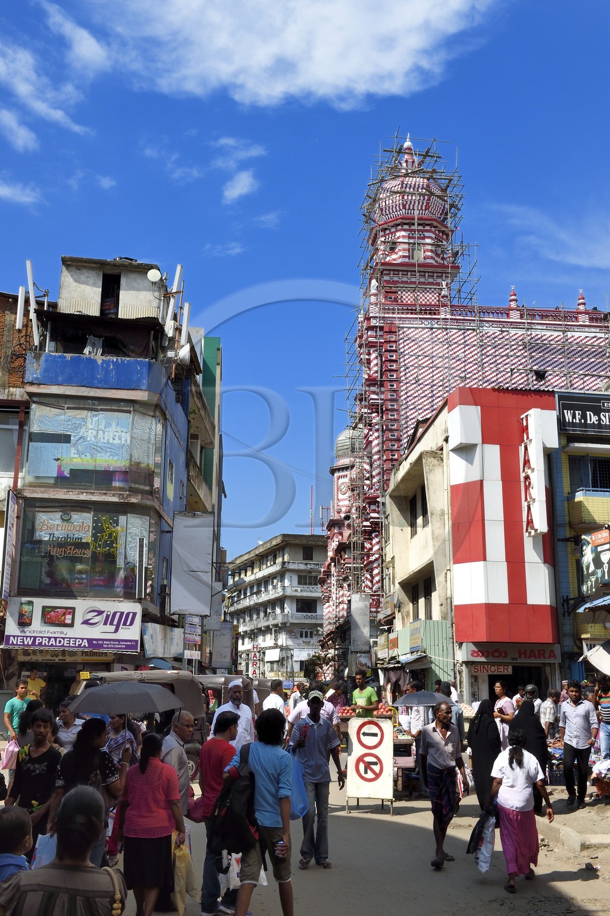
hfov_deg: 37.8
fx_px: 890
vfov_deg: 54.4
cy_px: 458
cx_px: 305
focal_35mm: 35
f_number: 22
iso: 800
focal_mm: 35
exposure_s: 1/250
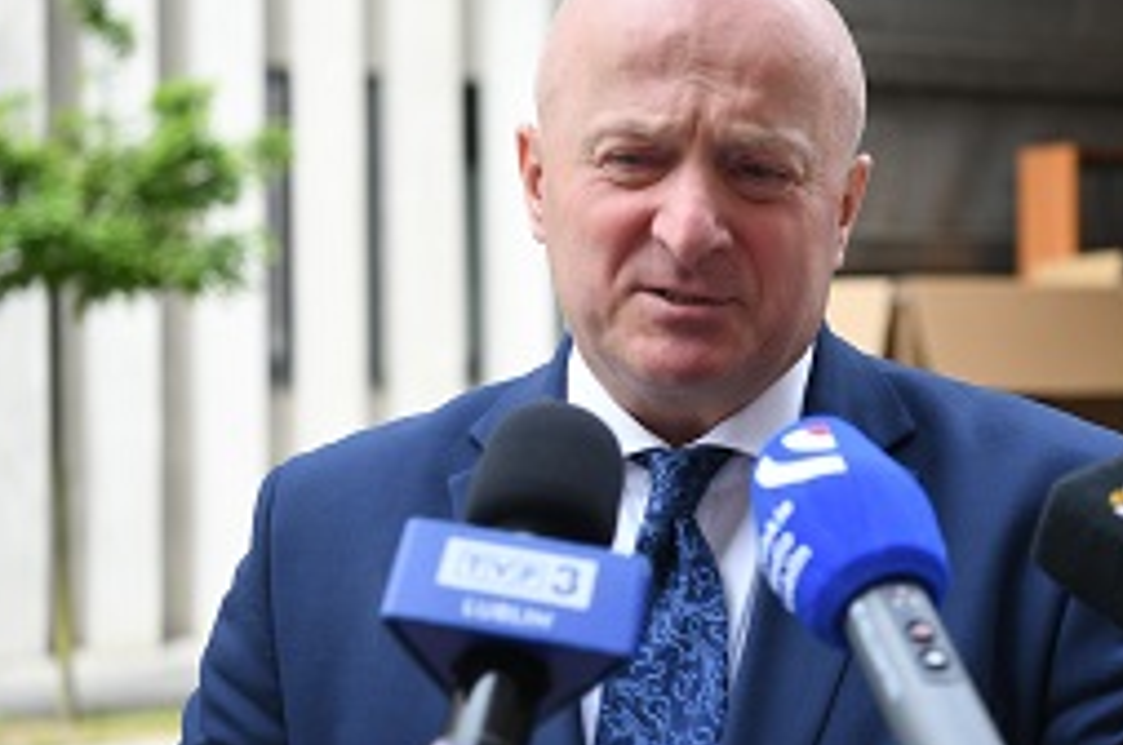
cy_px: 364
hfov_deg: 26.5
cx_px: 759
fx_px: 2368
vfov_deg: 17.9
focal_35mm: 76
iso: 200
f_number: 2.8
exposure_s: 1/640
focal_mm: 48
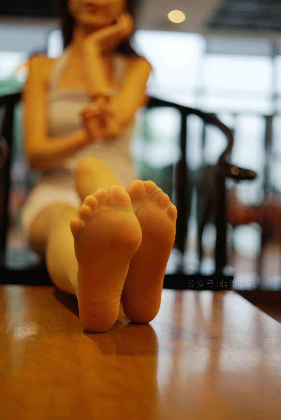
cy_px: 210
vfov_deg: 39.6
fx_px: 585
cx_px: 140
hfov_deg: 27.0
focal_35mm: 50
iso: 1000
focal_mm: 50
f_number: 1.8
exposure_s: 1/800
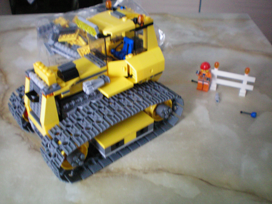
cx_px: 136
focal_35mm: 38
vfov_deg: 37.7
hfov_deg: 49.0
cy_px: 102
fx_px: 299
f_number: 3.1
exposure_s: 1/30
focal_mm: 6.3
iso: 400
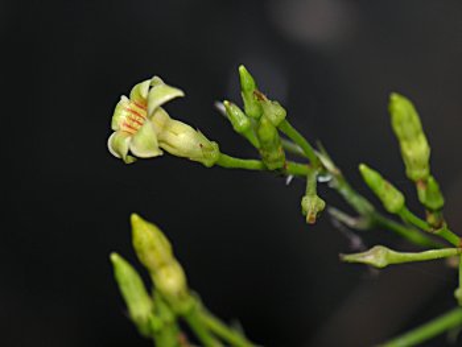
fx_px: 4674
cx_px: 231
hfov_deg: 5.7
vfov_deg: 4.3
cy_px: 174
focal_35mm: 350
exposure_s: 1/60
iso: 50
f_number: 5.2
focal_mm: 89
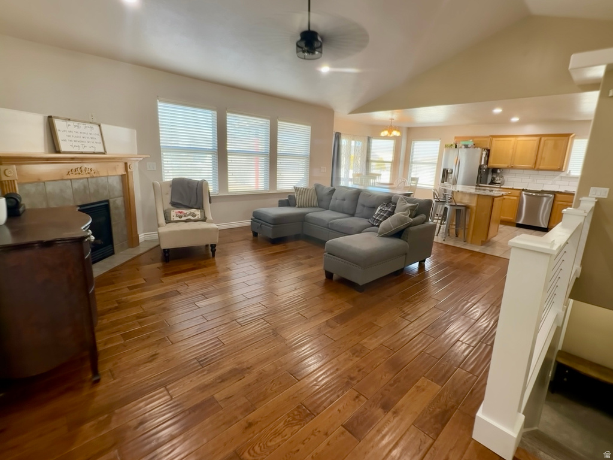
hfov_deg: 102.1
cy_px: 230
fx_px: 248
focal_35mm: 14
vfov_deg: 85.7
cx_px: 306
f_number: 2.2
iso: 160
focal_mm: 2.22
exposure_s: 1/120
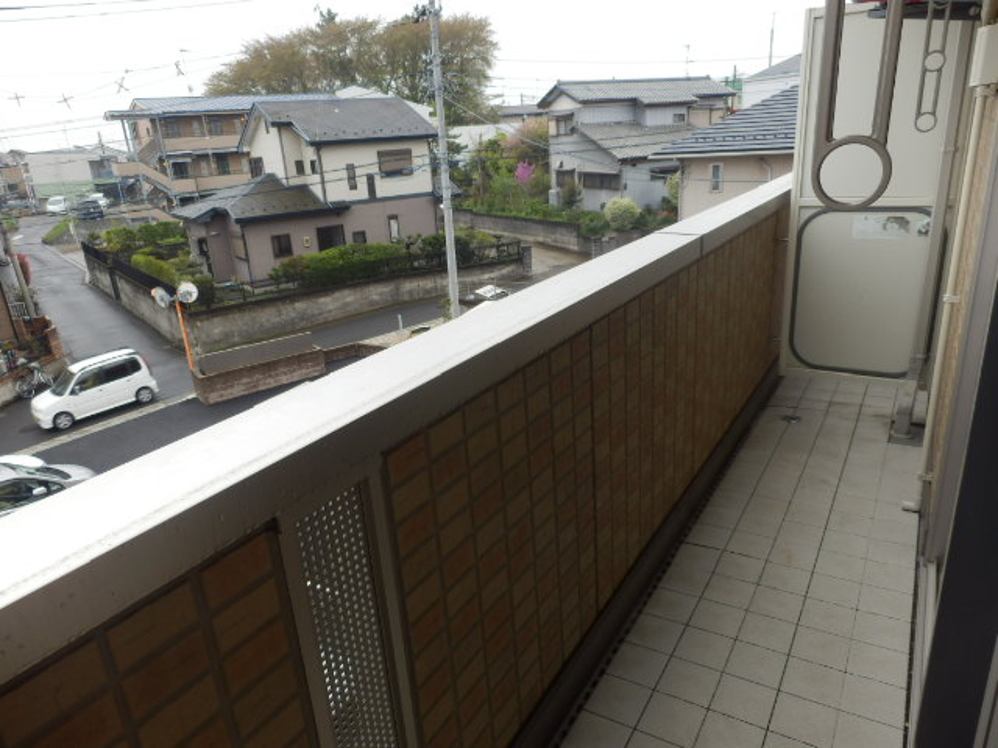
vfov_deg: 56.8
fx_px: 692
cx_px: 499
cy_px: 374
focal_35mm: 24
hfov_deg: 71.6
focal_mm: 4.2
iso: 80
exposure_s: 1/100
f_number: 3
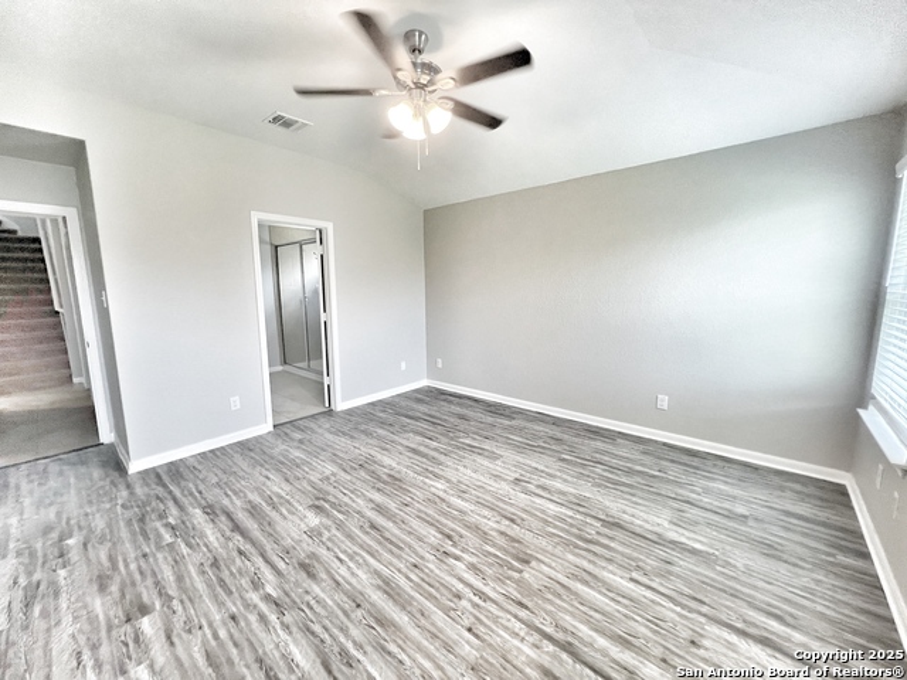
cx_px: 454
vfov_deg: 89.9
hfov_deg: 106.2
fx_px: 341
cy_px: 340
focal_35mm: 13
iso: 250
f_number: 1.8
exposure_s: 1/120
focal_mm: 1.57
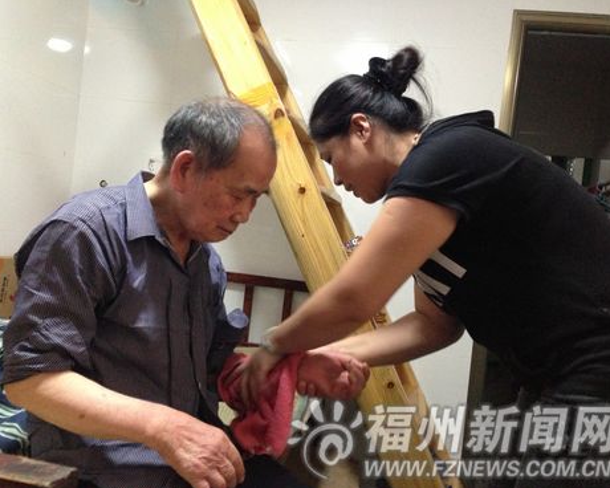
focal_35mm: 35
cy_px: 246
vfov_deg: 42.2
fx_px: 632
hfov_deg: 51.5
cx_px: 300
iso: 500
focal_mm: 4.13
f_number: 2.4
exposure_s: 1/15
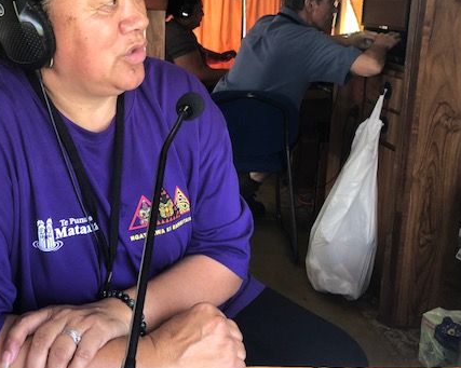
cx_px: 125
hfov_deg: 43.6
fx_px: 559
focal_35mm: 41
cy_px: 117
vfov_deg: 36.0
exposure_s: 1/50
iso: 32
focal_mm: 3.99
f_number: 1.8
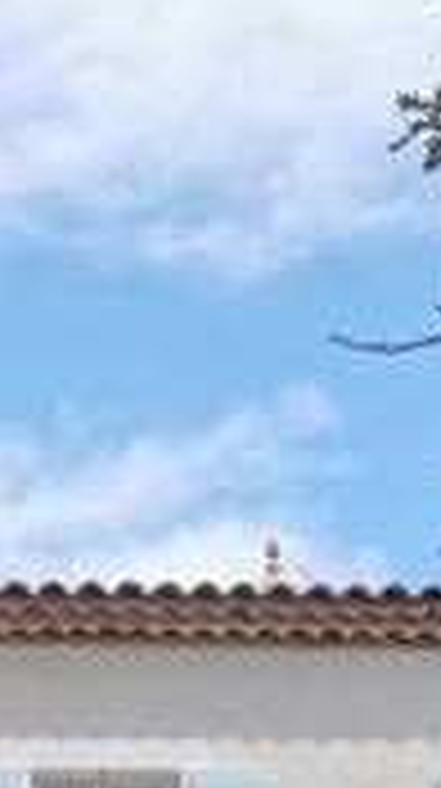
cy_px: 1207
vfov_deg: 14.9
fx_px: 2774
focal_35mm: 133
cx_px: 40
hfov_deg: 9.1
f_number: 1.6
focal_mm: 5.56
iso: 50
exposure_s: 1/3236
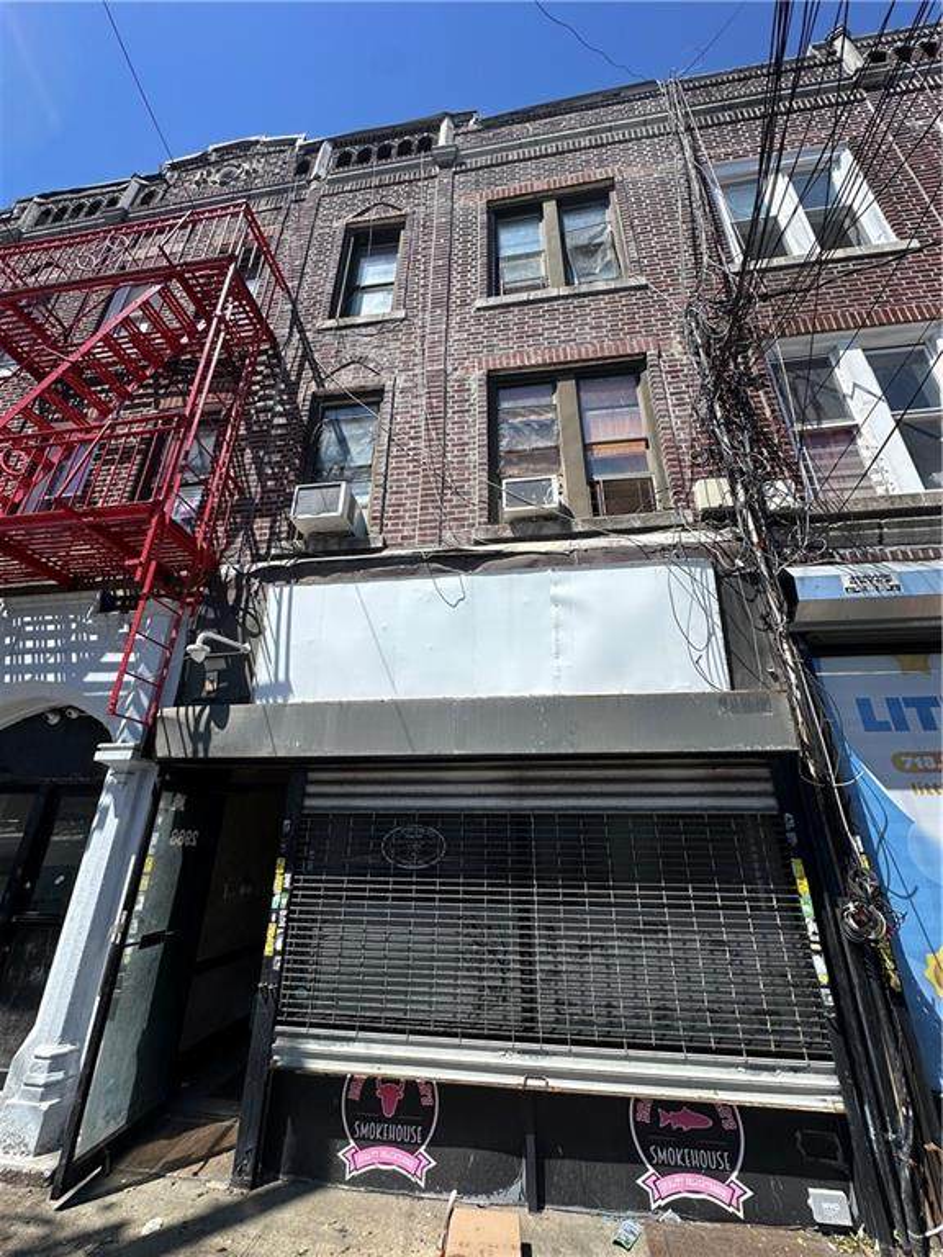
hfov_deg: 85.7
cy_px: 628
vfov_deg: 102.1
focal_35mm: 14
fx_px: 509
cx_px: 472
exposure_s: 1/2053
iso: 40
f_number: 2.2
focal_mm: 2.22
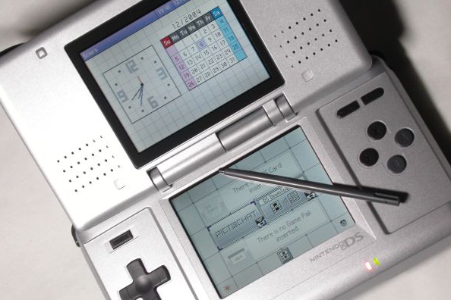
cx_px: 224
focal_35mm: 103
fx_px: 1290
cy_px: 154
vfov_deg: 13.3
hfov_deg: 19.8
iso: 200
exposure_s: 1/15
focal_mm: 20.2
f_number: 4.5
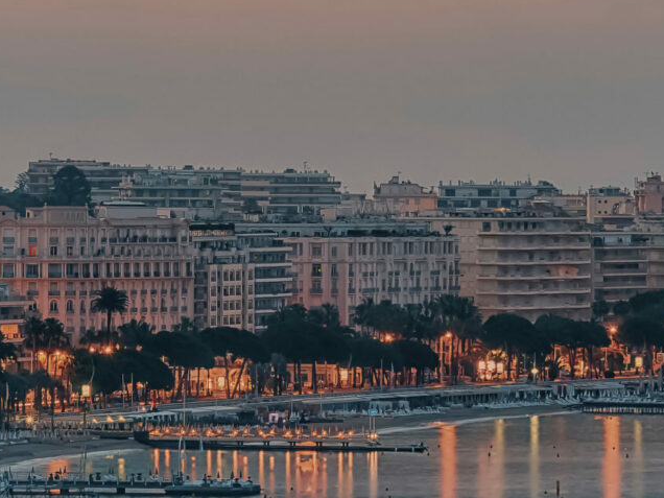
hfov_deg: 5.1
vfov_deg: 3.8
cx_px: 527
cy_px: 424
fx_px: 7519
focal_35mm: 392
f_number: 8
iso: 64
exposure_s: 3
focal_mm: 135
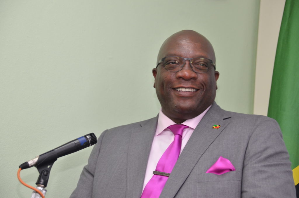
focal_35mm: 150
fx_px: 1243
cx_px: 150
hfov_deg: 13.7
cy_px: 99
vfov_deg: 9.1
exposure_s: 1/60
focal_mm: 100
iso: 400
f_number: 5.6
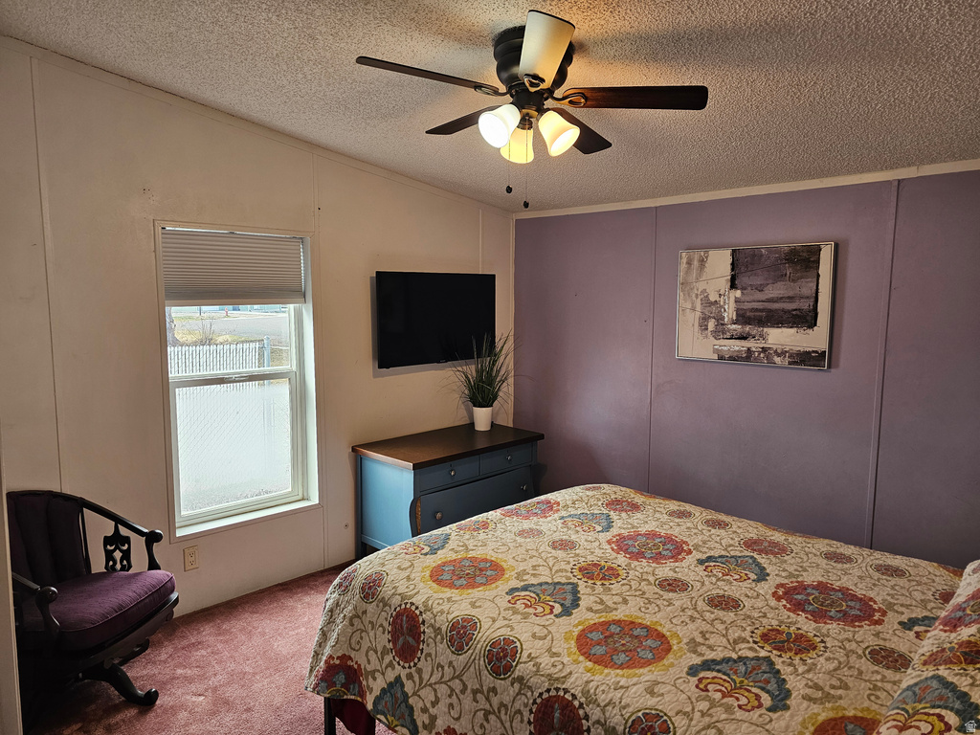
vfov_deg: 58.9
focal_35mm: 23
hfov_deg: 73.9
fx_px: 651
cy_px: 368
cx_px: 490
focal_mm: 6.3
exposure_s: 1/120
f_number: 1.7
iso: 125
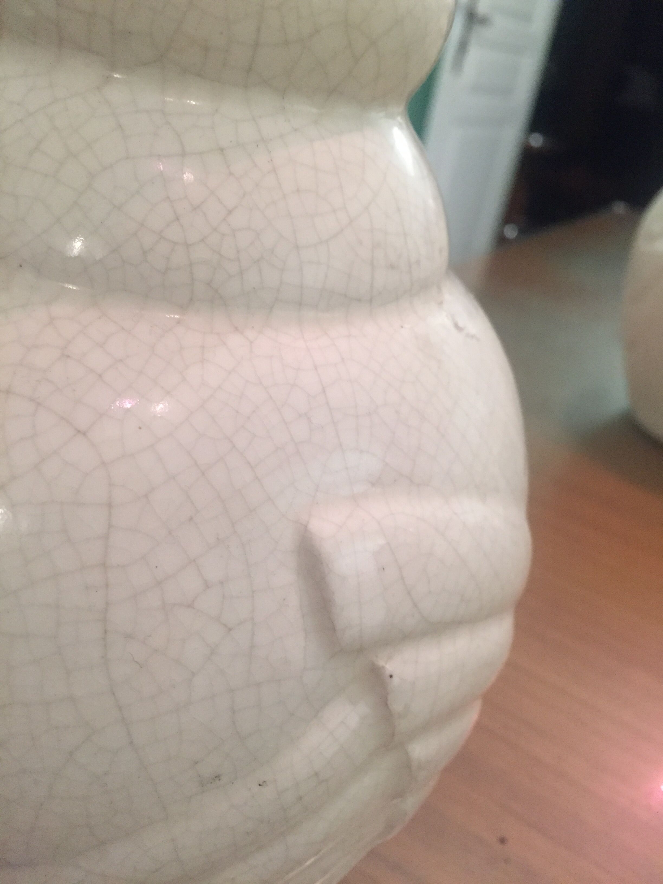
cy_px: 442
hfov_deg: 48.2
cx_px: 332
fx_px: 741
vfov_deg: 61.7
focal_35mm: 29
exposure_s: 1/33
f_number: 2.2
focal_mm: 4.15
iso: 250
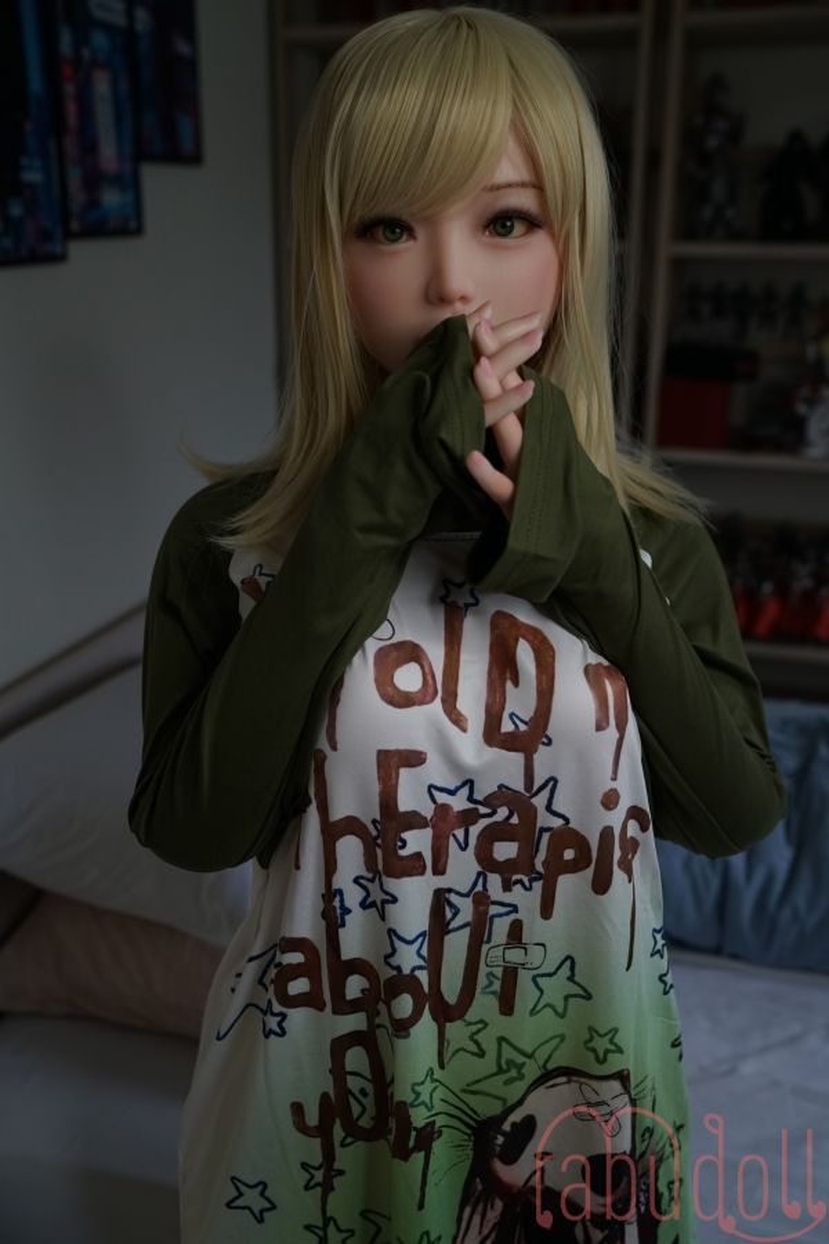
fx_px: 1209
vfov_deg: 54.4
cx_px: 414
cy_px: 622
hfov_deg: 37.9
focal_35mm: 35
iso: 1000
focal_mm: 35
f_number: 3.2
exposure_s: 1/160
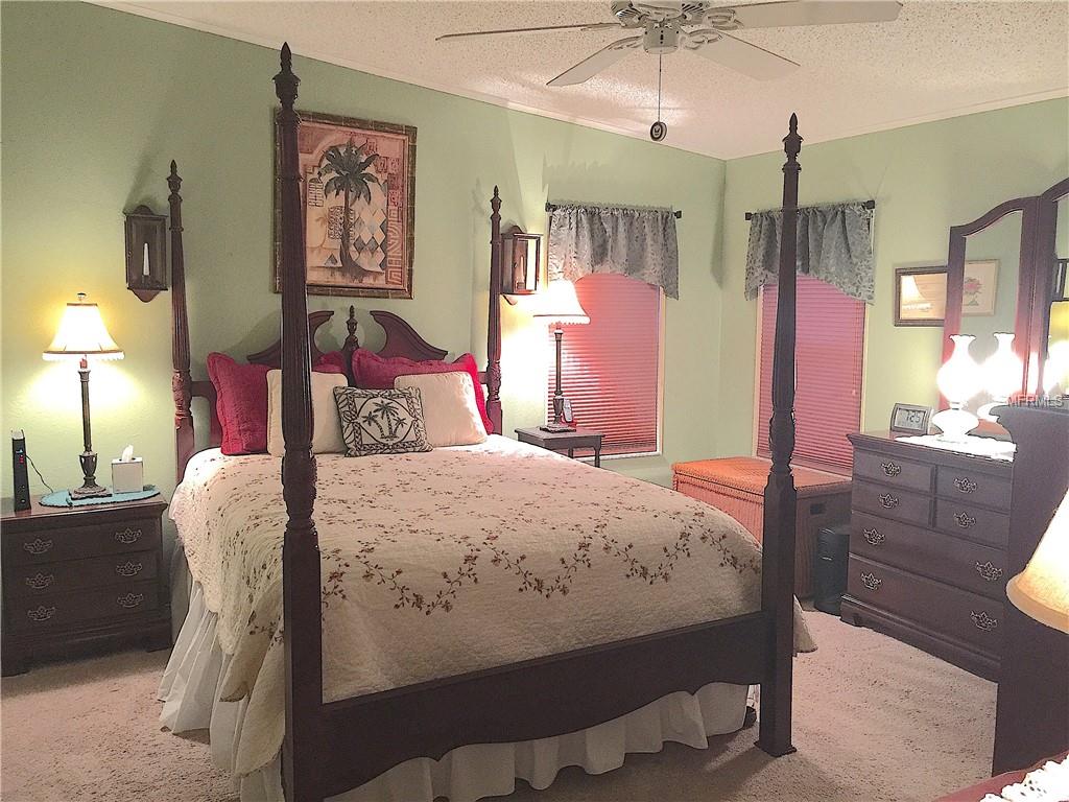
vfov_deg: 48.2
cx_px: 534
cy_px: 401
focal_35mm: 29
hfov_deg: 61.7
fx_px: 896
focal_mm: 4.15
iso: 125
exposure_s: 1/10
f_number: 2.2
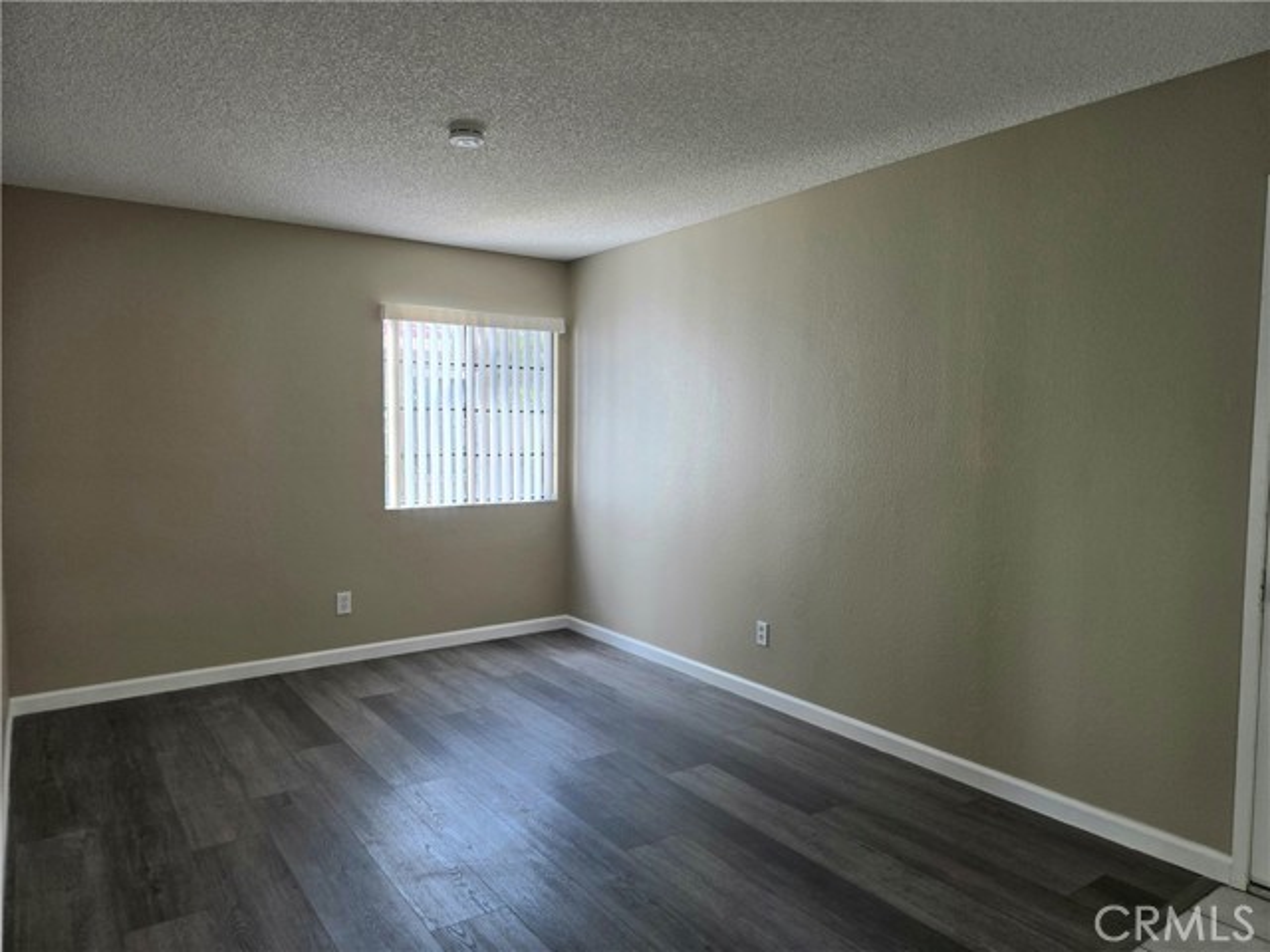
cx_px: 635
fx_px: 844
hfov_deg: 73.9
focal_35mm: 23
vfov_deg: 58.9
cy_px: 476
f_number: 1.8
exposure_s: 1/120
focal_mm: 5.4
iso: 50
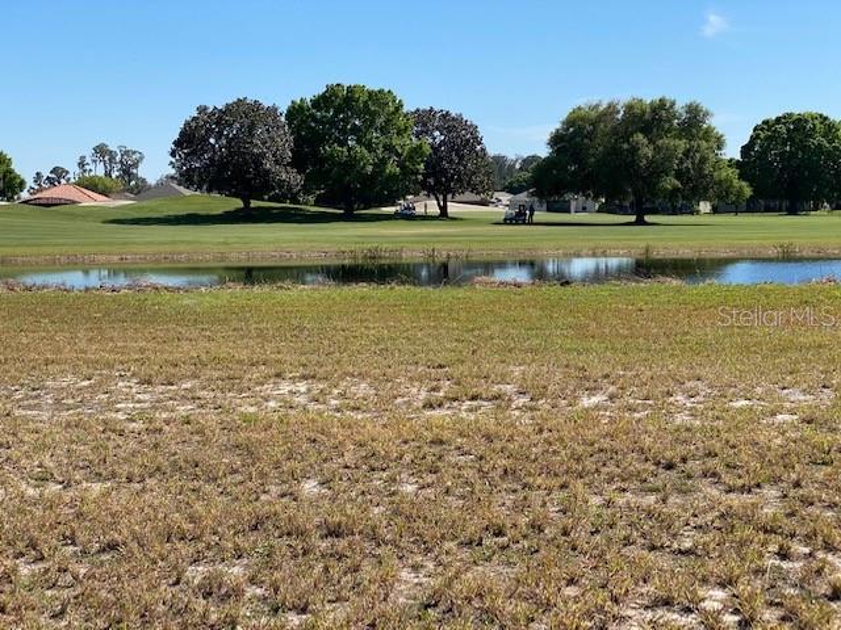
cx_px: 420
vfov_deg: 28.0
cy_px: 315
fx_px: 1263
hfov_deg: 36.8
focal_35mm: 52
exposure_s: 1/1916
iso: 20
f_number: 2
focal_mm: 6
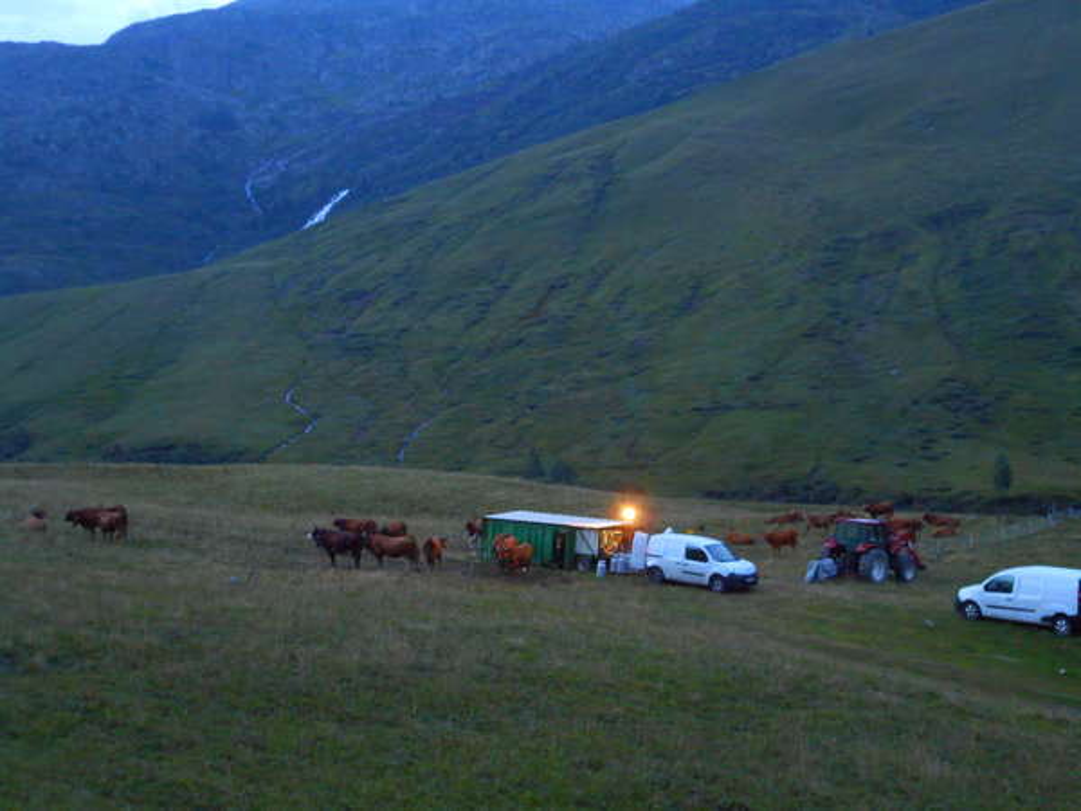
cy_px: 406
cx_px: 540
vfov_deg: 32.9
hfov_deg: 42.9
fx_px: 1374
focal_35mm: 44
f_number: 4.7
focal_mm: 7.9
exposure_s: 1/10
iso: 400
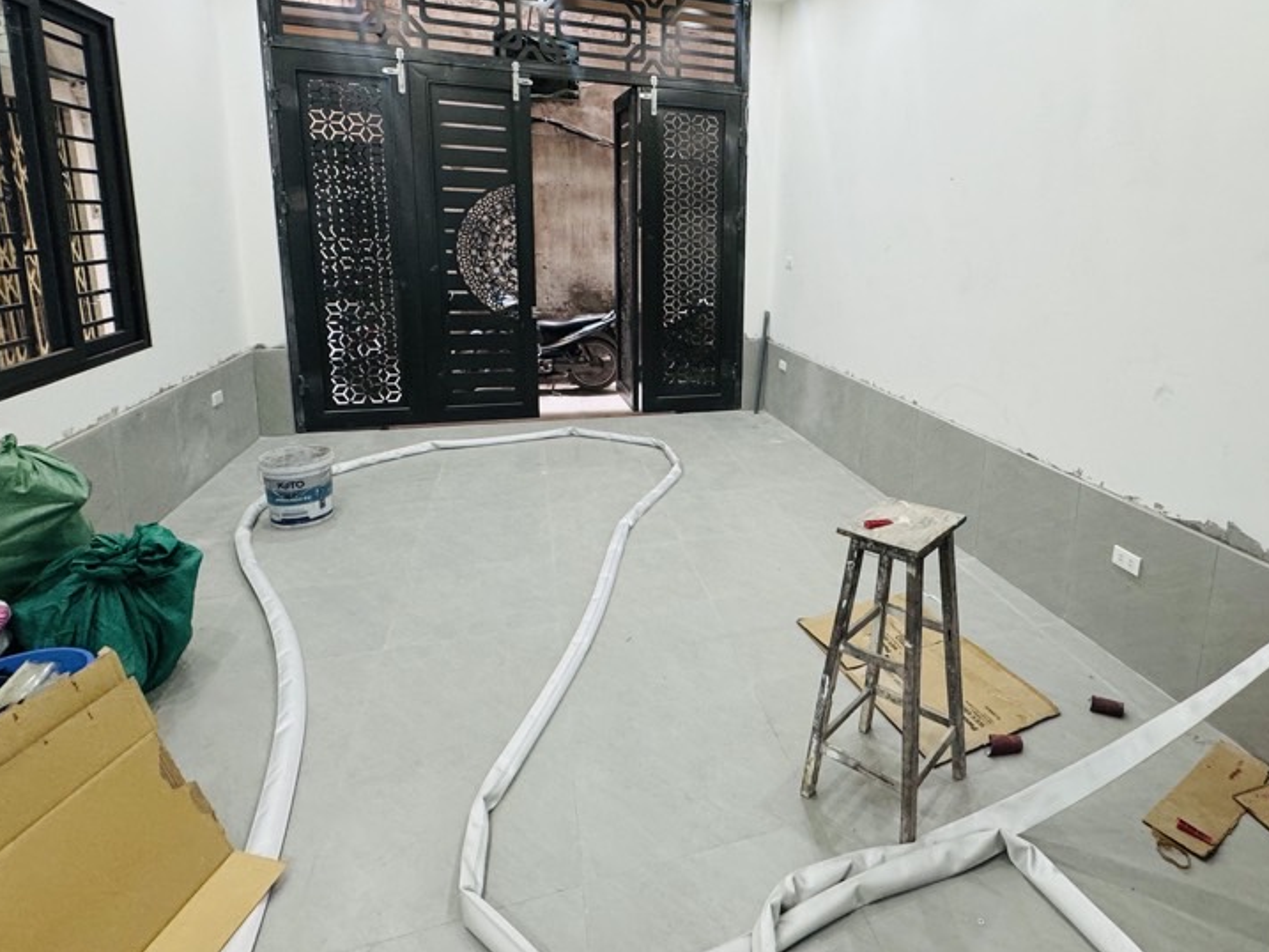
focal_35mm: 20
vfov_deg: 65.1
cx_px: 809
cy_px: 361
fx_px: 733
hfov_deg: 79.9
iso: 250
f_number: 2.2
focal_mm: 2.22
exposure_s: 1/50
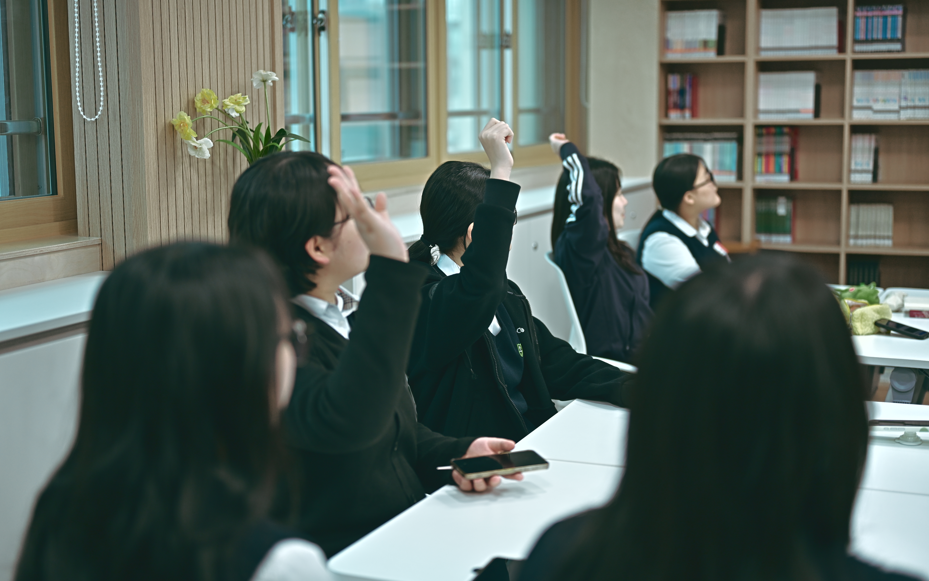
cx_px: 465
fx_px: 1291
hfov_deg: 39.6
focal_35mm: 51
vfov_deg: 25.3
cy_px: 279
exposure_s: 1/250
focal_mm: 50
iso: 400
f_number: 1.8
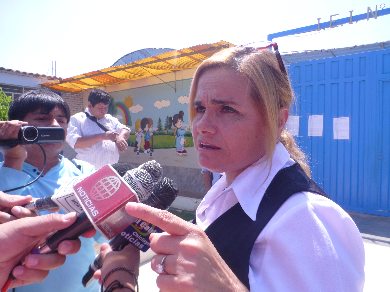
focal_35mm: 24
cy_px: 146
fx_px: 270
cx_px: 195
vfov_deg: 56.8
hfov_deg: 71.6
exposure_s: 1/400
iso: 100
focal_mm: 4.3
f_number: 4
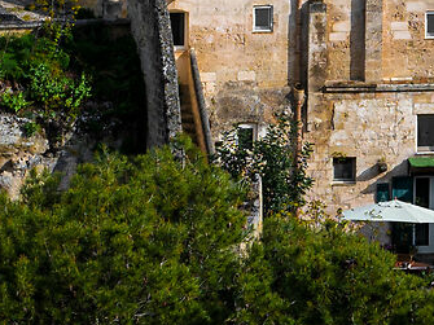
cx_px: 885
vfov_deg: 4.7
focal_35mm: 310
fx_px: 3885
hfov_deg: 6.2
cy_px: -346
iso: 110
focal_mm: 45
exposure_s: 1/320
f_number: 10
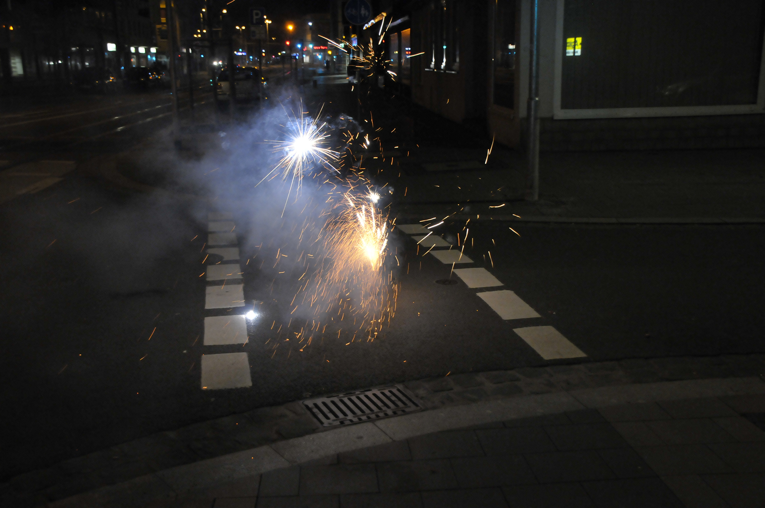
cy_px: 254
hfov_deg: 48.0
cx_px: 382
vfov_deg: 32.9
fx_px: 860
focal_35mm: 40
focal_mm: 27
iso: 1600
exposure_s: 1/40
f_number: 3.8
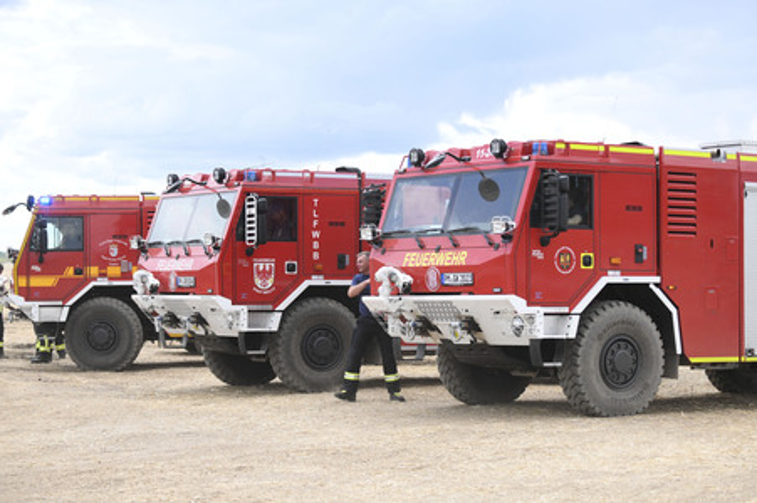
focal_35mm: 80
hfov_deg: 25.4
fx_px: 1681
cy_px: 252
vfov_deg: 17.0
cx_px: 378
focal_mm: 80
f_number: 5
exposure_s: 1/4000
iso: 2000
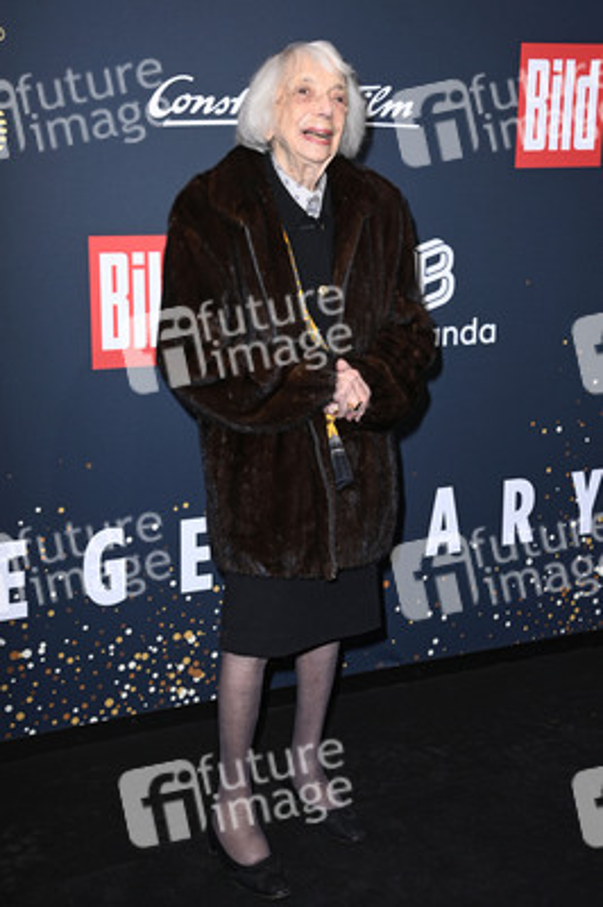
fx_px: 1384
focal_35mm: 55
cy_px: 454
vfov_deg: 36.3
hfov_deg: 24.6
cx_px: 302
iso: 320
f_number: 5.6
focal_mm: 55
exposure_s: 1/250
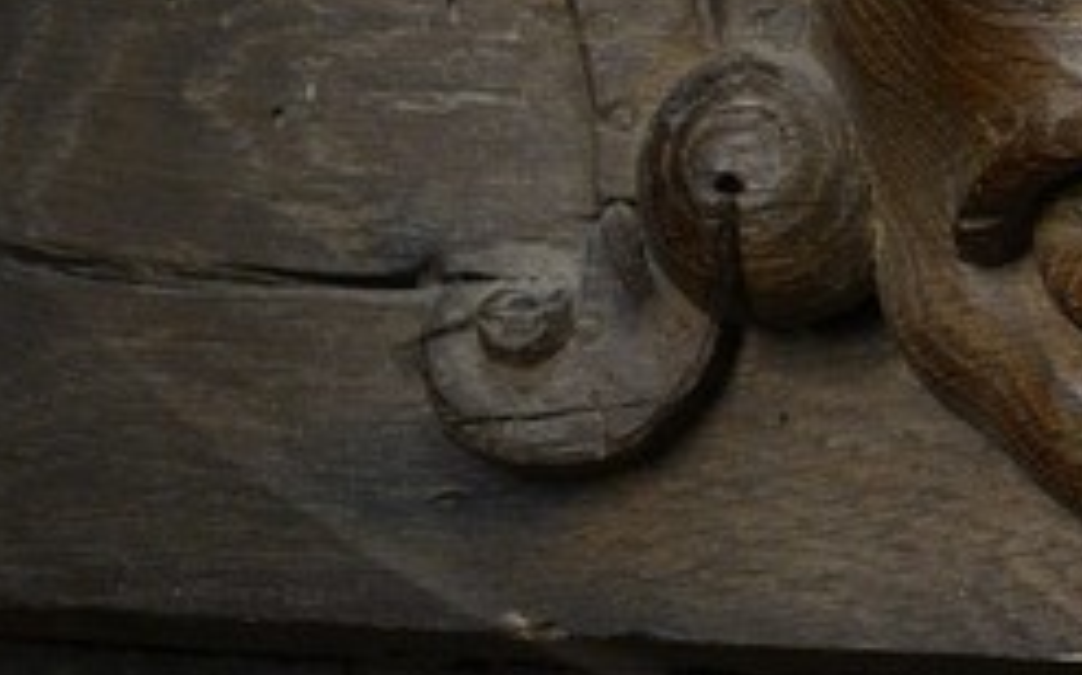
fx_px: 11669
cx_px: 1213
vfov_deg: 3.3
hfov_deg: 5.3
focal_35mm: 396
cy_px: -815
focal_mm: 60
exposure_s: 1/20
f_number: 5.6
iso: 1600
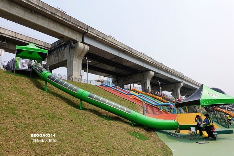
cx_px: 117
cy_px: 78
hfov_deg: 69.4
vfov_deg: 49.5
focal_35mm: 26
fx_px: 169
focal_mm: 9.4
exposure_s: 1/640
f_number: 5.6
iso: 125
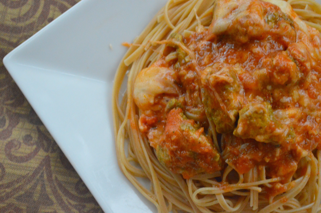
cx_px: 160
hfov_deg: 28.1
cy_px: 106
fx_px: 641
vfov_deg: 18.9
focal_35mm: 72
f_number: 5.6
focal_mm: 48
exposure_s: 1/25
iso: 3200
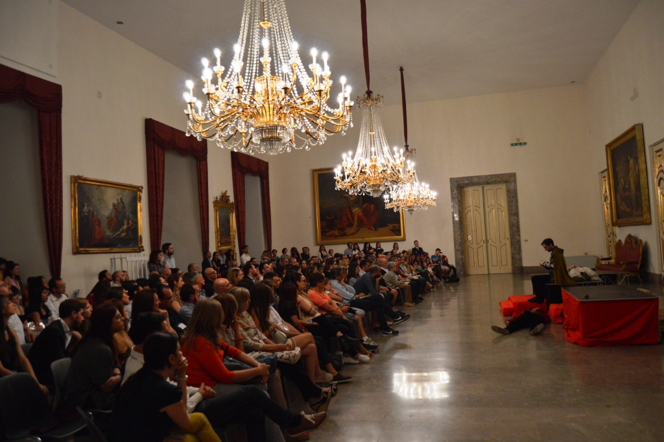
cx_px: 332
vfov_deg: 47.9
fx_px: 498
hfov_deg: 67.4
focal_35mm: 27
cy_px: 221
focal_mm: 18
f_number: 3.5
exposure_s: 1/60
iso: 900
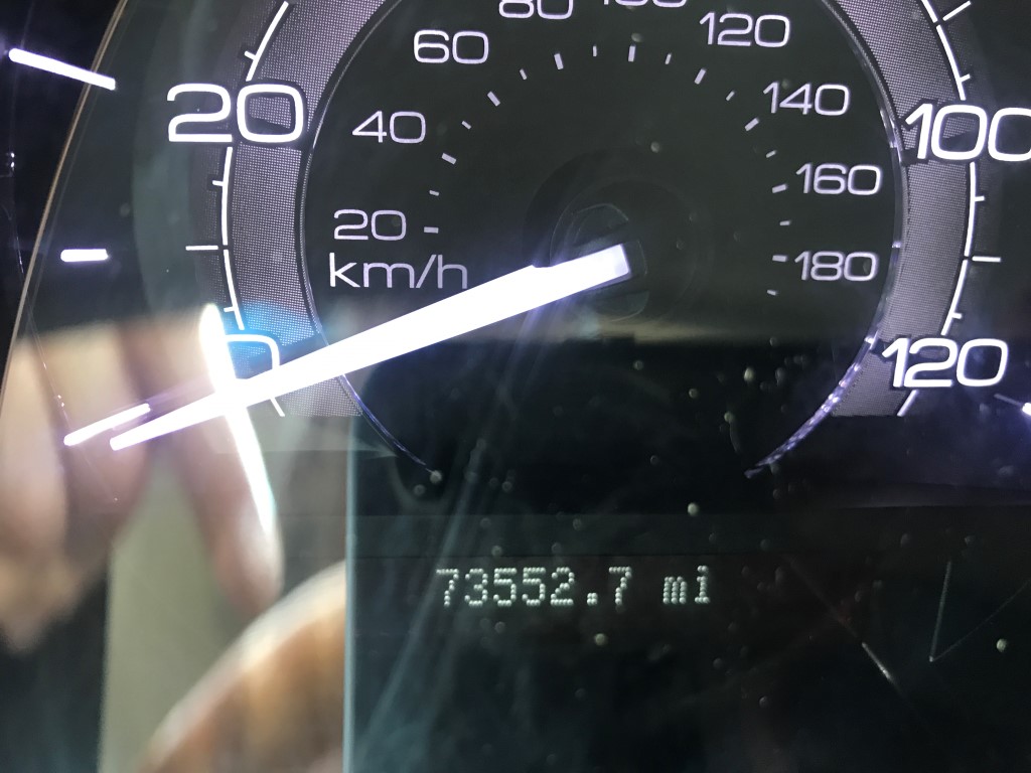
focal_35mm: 28
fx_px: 834
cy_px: 386
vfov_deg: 49.7
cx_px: 516
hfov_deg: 63.4
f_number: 1.8
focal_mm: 3.99
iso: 64
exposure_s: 1/17
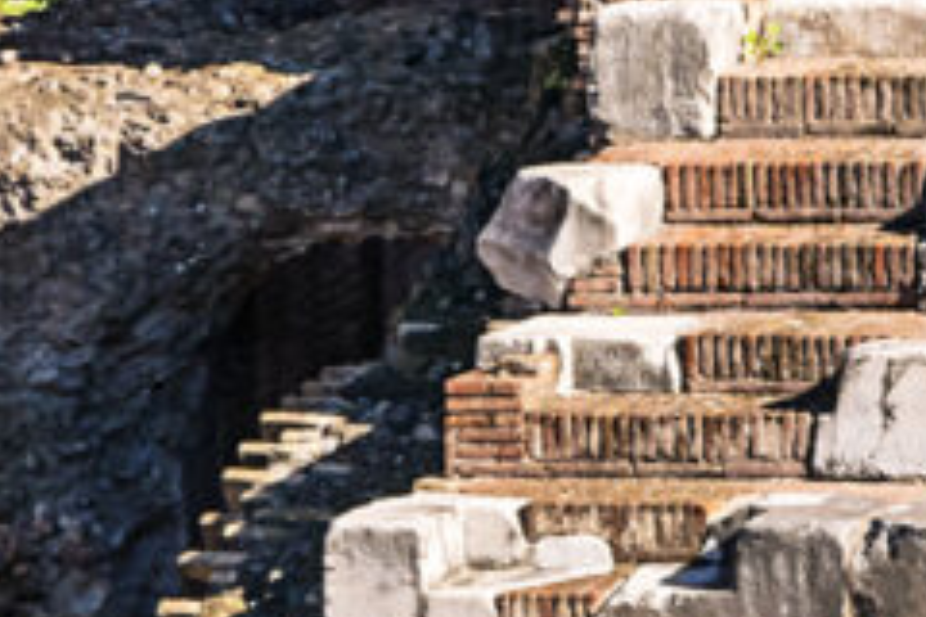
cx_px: 1756
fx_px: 21425
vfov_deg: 1.7
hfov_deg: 2.5
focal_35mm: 833
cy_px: 326
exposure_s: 1/320
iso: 400
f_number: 10
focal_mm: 130
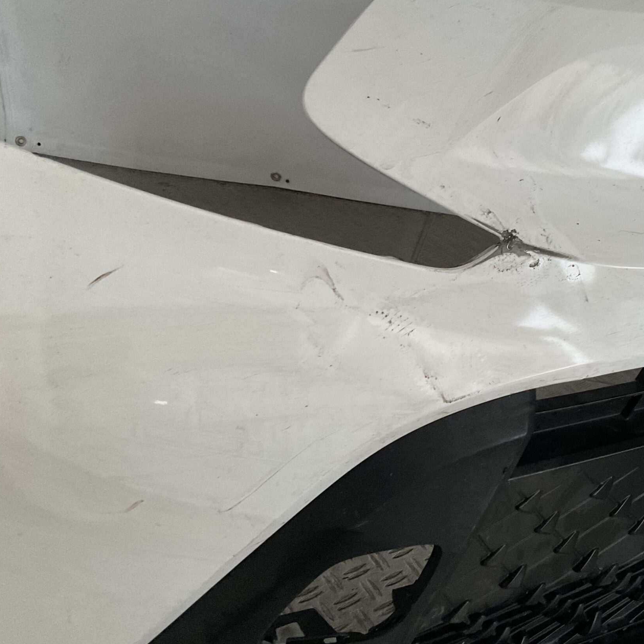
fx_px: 842
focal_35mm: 40
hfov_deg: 40.8
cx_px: 473
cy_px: 300
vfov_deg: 41.8
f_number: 1.8
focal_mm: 3
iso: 250
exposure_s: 1/60
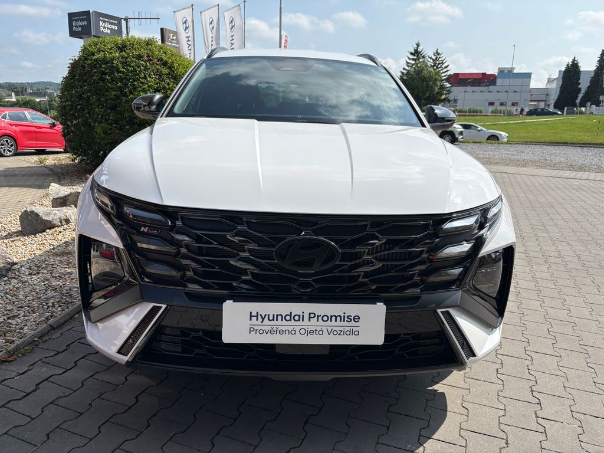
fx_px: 454
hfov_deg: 67.3
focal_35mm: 26
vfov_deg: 53.1
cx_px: 302
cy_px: 226
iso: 50
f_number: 1.6
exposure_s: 1/3831
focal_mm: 5.96
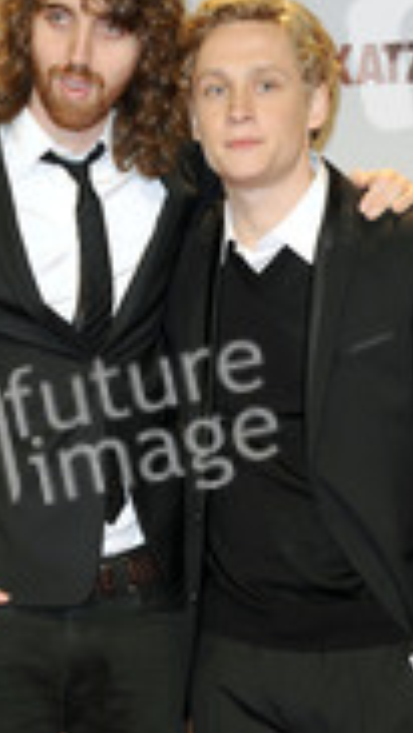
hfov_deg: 7.6
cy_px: 637
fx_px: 3114
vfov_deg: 13.3
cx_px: 188
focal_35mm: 160
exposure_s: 1/160
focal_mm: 70
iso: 500
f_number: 5.6
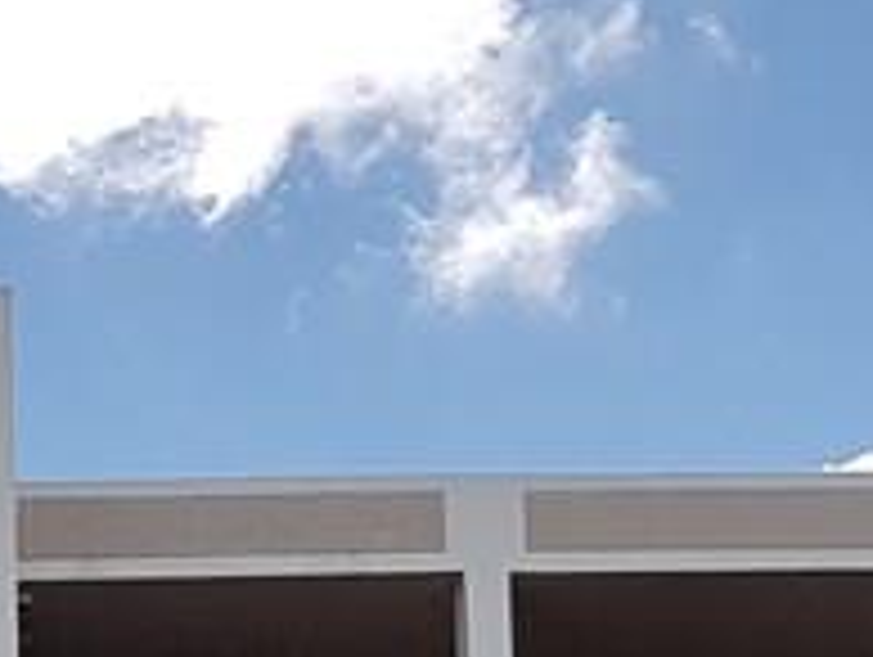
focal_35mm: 137
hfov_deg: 13.2
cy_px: 1413
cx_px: -616
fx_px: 3459
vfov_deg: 9.9
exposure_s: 1/2672
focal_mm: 4.2
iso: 40
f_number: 1.7
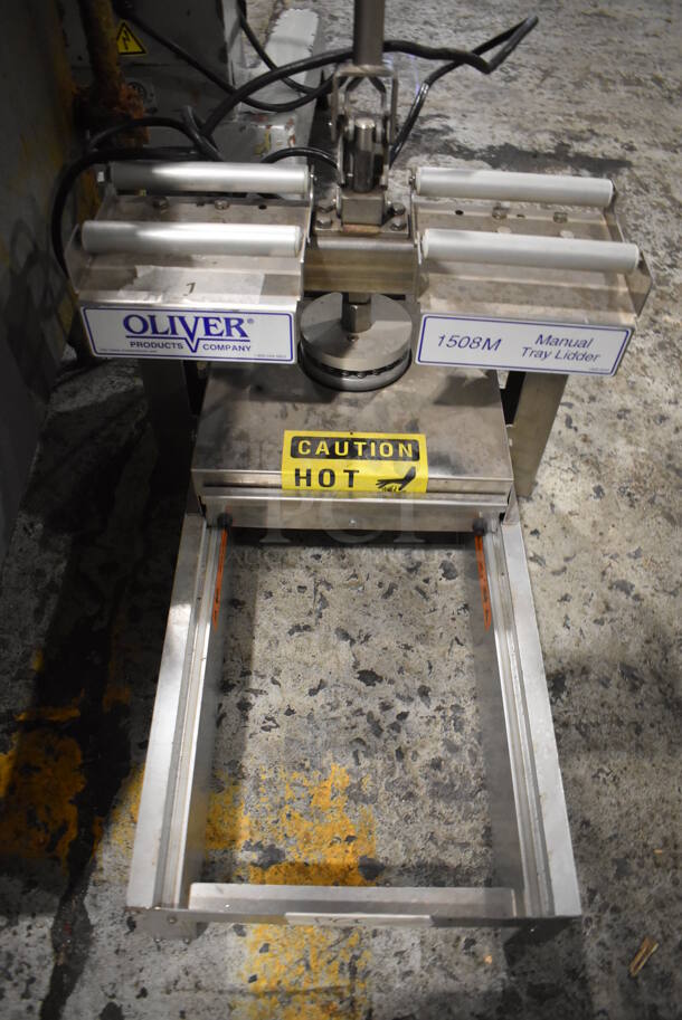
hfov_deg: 48.0
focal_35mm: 27
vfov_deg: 67.3
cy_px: 510
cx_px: 341
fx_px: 766
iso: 2500
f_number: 3.5
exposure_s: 1/125
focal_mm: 18
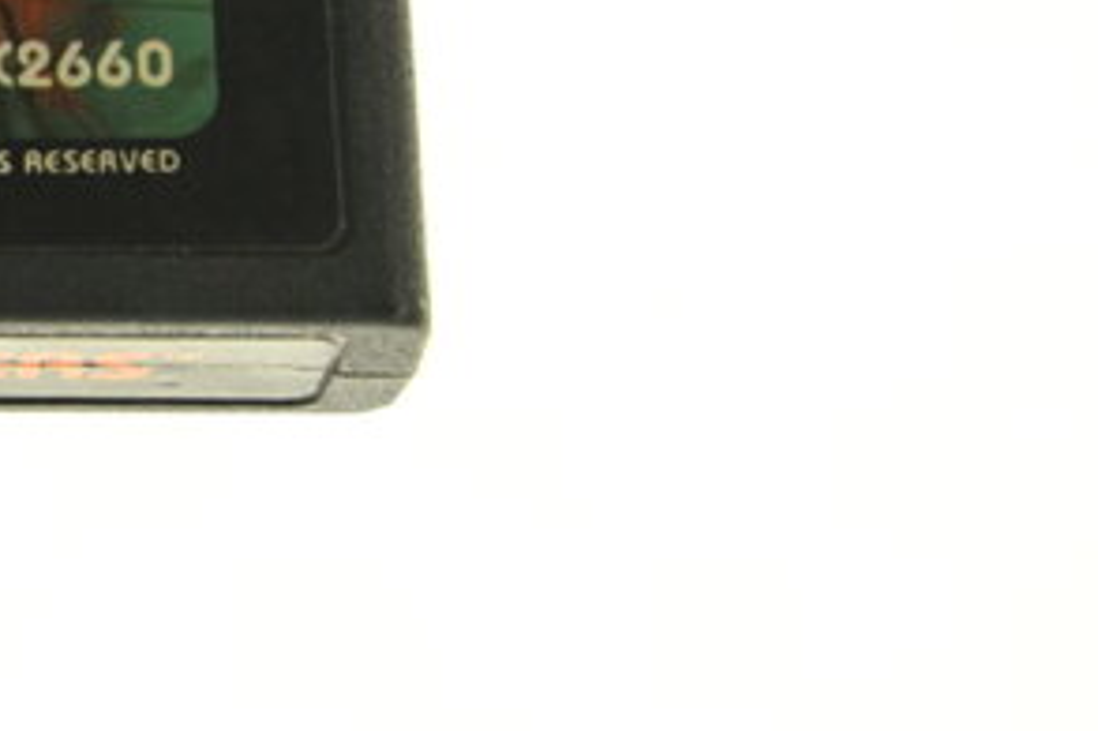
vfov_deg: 11.2
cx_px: -247
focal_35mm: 120
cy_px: -122
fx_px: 3658
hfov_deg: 16.3
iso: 2000
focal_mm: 44
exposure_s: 1/500
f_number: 11
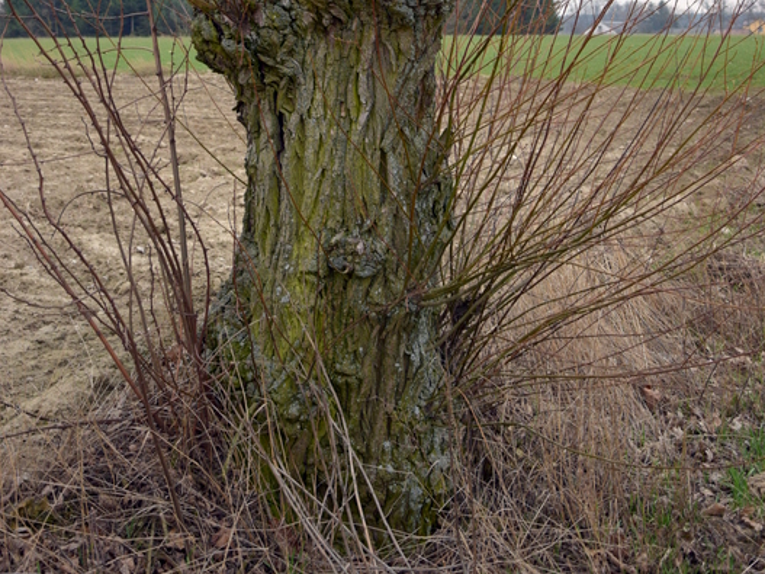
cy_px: 17
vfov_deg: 25.5
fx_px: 1209
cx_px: 385
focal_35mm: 55
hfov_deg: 35.1
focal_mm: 25
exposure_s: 1/500
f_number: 4
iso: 200
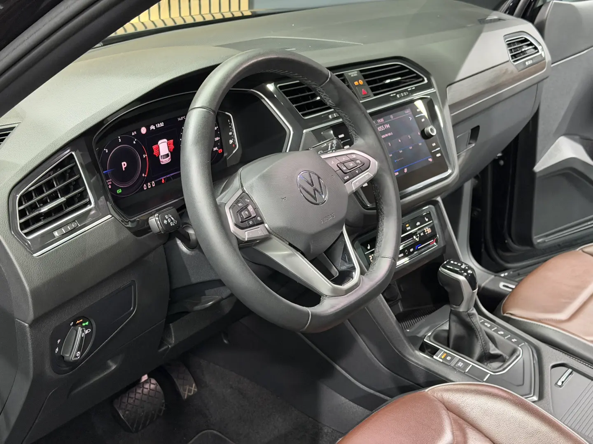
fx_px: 822
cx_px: 296
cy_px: 222
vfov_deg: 30.3
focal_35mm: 48
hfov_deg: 39.7
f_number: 1.78
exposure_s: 1/25
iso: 500
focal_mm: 6.76
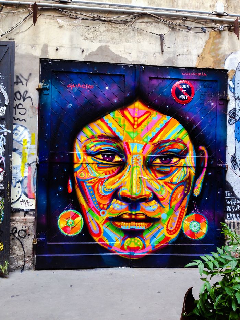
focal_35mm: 35
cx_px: 120
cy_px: 160
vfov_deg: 52.6
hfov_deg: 40.7
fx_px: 323
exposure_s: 1/60
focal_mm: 4.28
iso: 64
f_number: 2.4
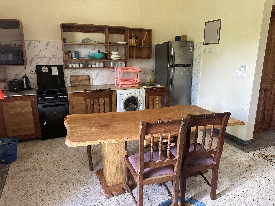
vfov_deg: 56.8
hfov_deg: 71.6
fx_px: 191
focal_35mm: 24
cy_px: 103
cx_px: 138
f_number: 1.78
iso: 250
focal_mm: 6.86
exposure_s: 1/61
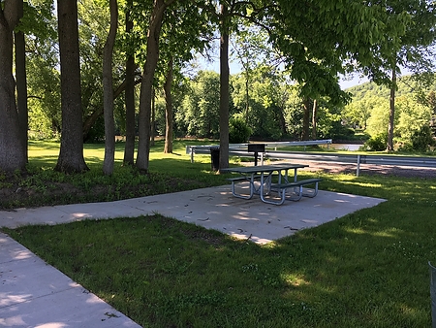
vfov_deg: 48.3
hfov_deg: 61.6
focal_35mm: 29
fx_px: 365
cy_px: 164
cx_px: 218
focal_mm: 4.15
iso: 25
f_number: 2.2
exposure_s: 1/242
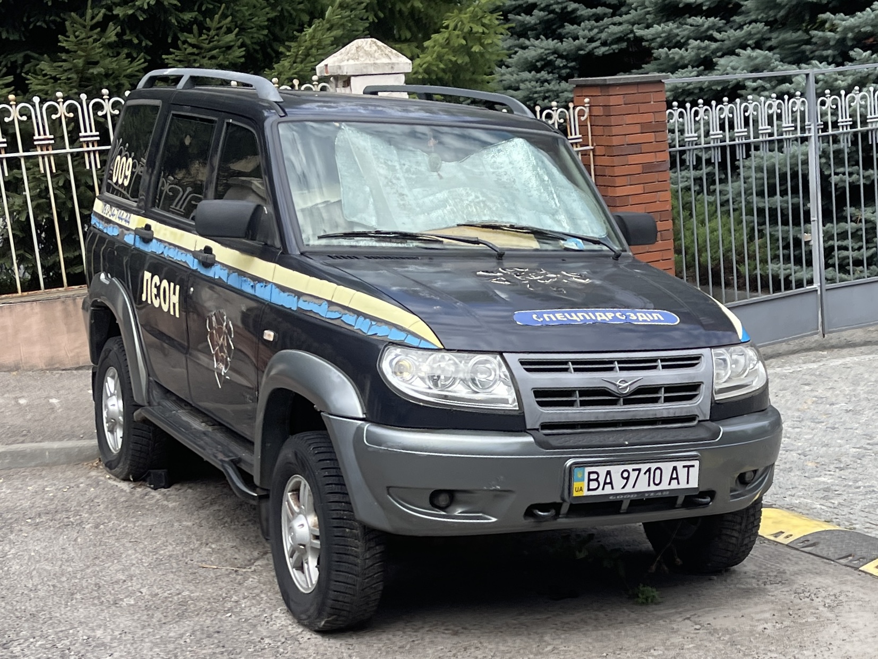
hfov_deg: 67.3
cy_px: 330
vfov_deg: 53.1
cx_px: 439
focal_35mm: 26
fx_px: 660
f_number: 1.6
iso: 32
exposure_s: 1/1403
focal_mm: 5.1
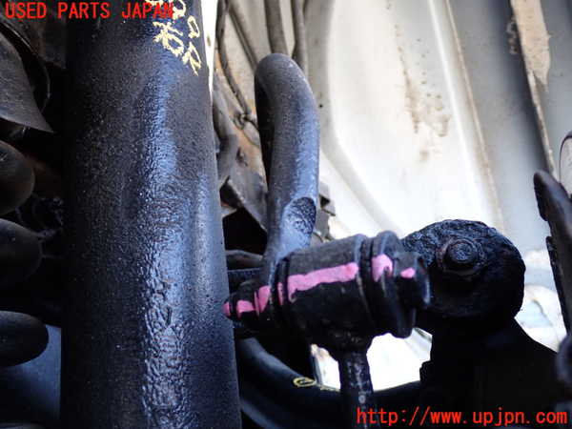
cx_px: 286
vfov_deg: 37.7
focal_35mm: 38
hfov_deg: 49.0
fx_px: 628
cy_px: 214
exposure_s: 1/80
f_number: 2.7
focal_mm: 6.83
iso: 200
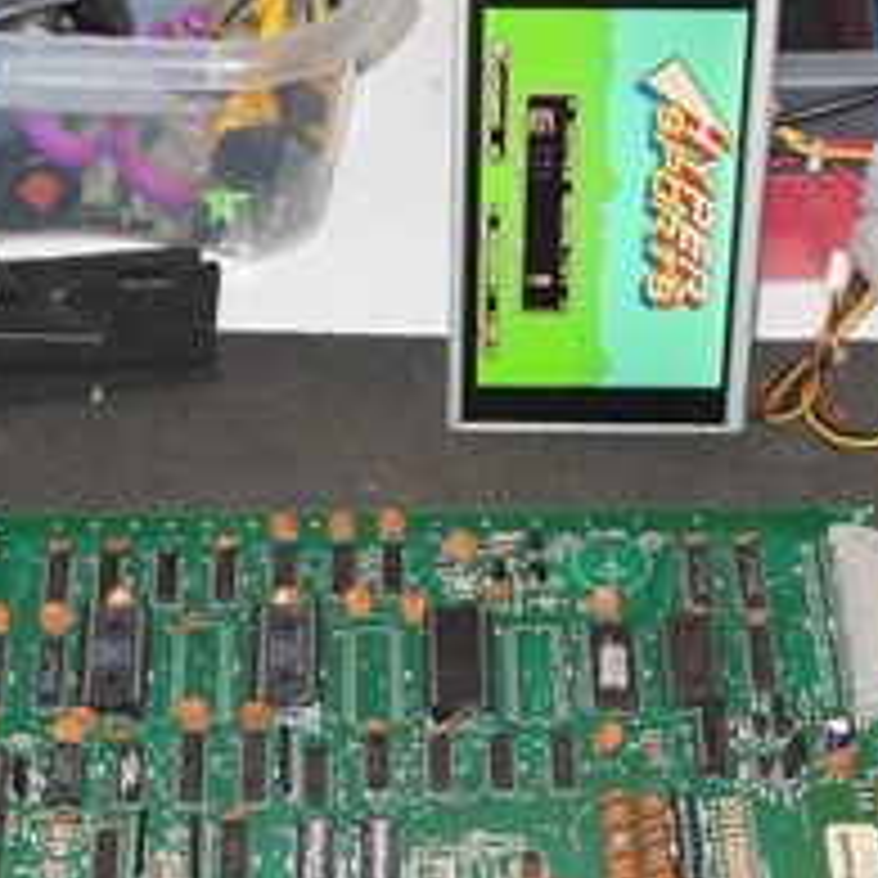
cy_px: 707
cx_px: 297
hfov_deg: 22.4
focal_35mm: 77
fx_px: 2210
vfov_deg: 22.2
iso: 200
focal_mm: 6.8
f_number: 3.6
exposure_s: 1/30
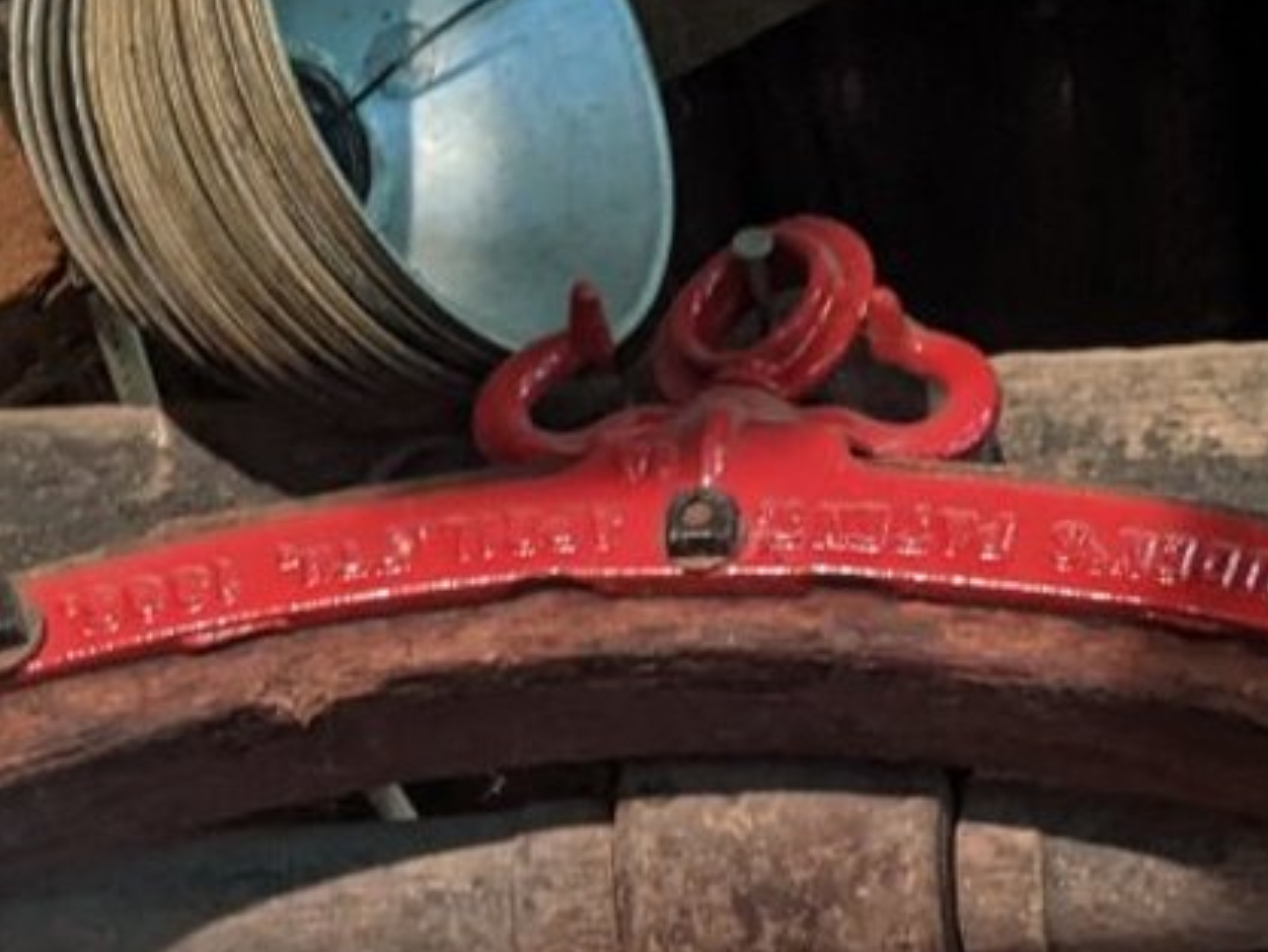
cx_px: 789
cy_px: 1443
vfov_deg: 14.1
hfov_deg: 20.0
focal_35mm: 98
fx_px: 3591
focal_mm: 4.44
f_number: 1.8
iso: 394
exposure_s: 1/24
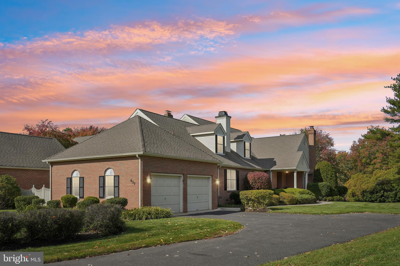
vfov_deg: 45.0
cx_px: 200
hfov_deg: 63.7
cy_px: 133
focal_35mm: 29
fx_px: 322
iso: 100
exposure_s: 1/320
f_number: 8
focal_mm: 29
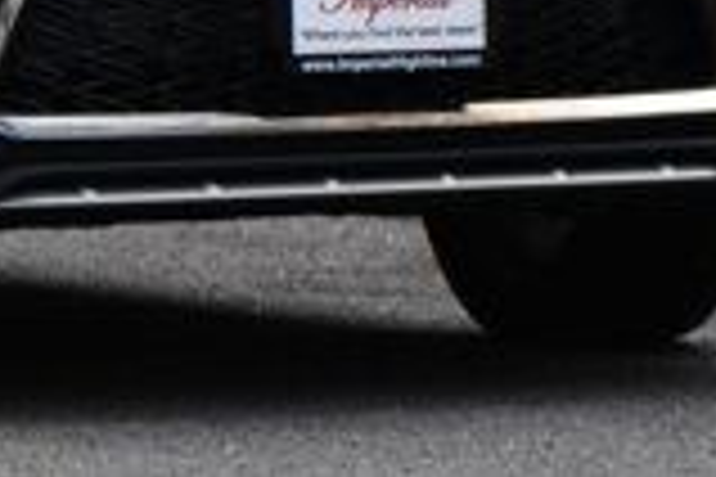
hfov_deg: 3.3
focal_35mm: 615
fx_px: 12231
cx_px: -252
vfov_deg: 2.2
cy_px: -479
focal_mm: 102
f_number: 6.3
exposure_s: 1/250
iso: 200
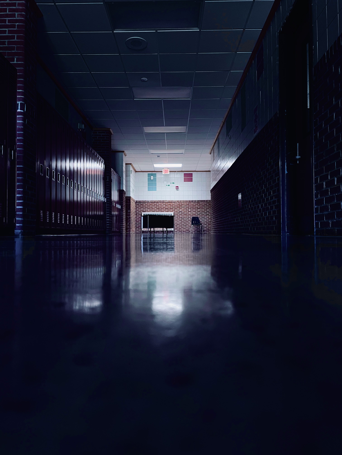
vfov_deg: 67.3
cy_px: 228
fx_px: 343
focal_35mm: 26
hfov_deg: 53.1
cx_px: 171
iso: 320
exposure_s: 1/60
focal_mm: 4.2
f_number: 1.6
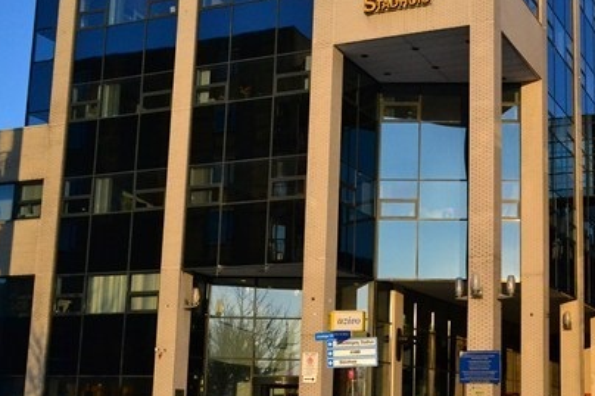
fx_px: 921
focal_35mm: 56
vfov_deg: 24.3
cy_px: 215
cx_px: 395
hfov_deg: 35.5
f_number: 18
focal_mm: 25
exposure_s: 1/1250
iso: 3200
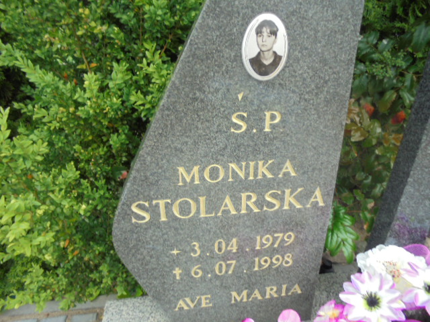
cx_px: 215
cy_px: 161
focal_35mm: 26
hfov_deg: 67.3
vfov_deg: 53.1
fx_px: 323
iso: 100
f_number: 3.5
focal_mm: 4.6
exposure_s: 1/80
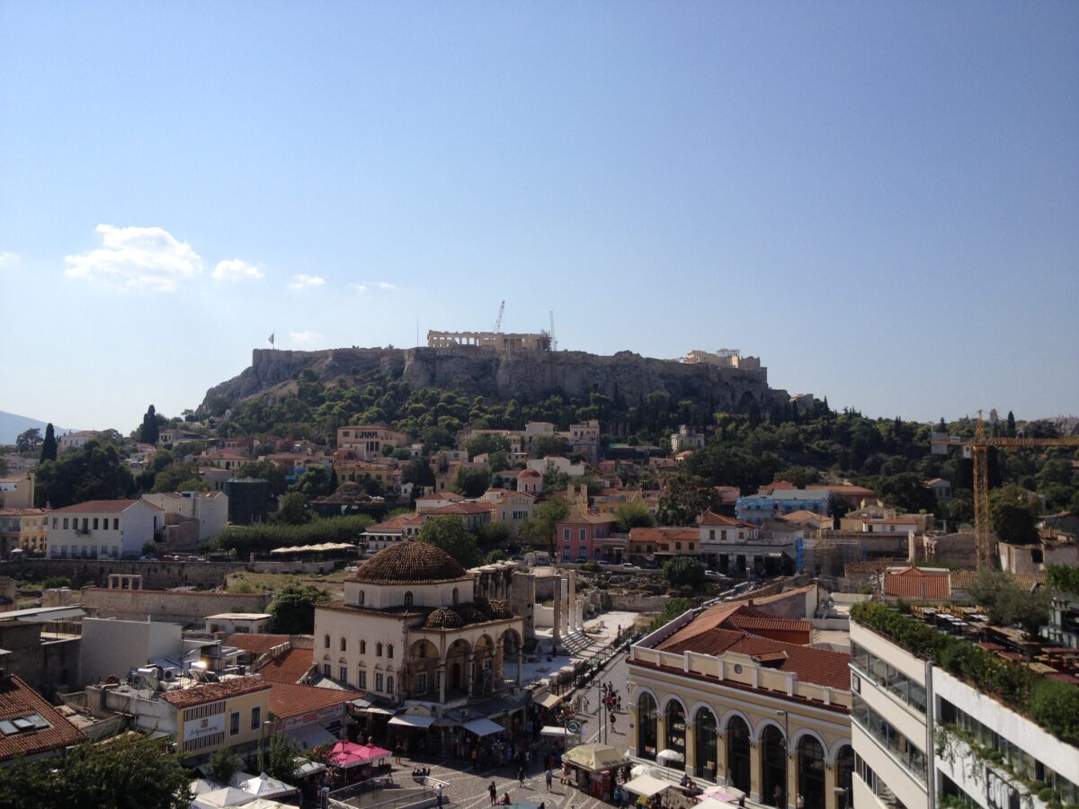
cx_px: 540
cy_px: 404
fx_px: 1091
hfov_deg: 52.6
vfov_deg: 40.7
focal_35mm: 35
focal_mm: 4.28
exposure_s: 1/2907
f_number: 2.4
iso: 50
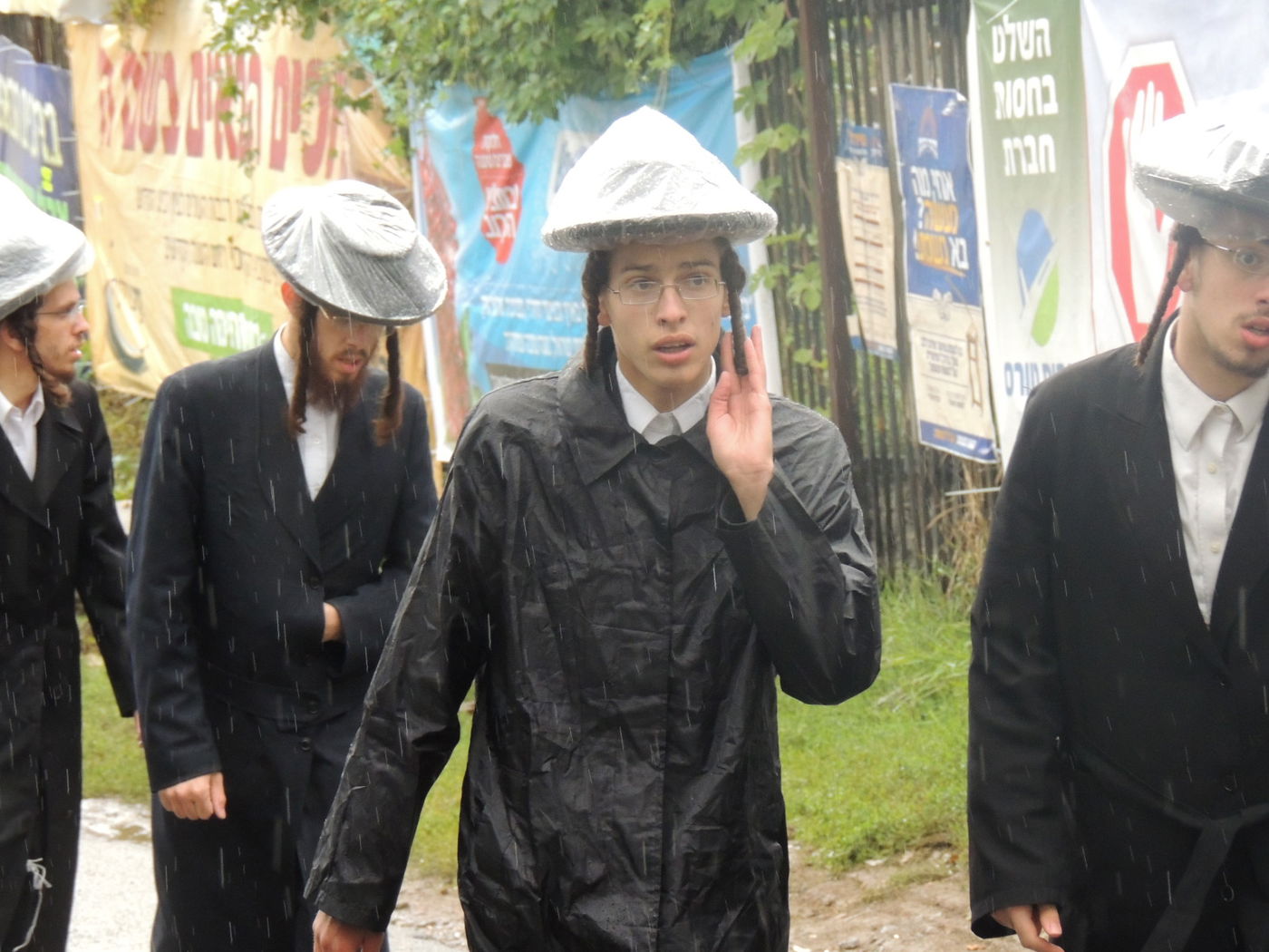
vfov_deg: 8.0
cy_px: 476
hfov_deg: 10.7
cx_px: 634
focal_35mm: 185
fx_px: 6782
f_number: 4.6
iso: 800
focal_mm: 33
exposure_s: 1/200
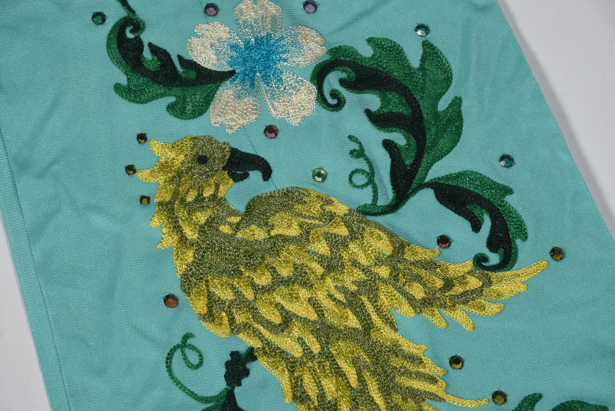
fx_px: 3590
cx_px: 308
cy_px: 206
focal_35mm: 210
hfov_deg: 9.8
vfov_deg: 6.6
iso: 200
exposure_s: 1/125
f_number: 11
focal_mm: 140
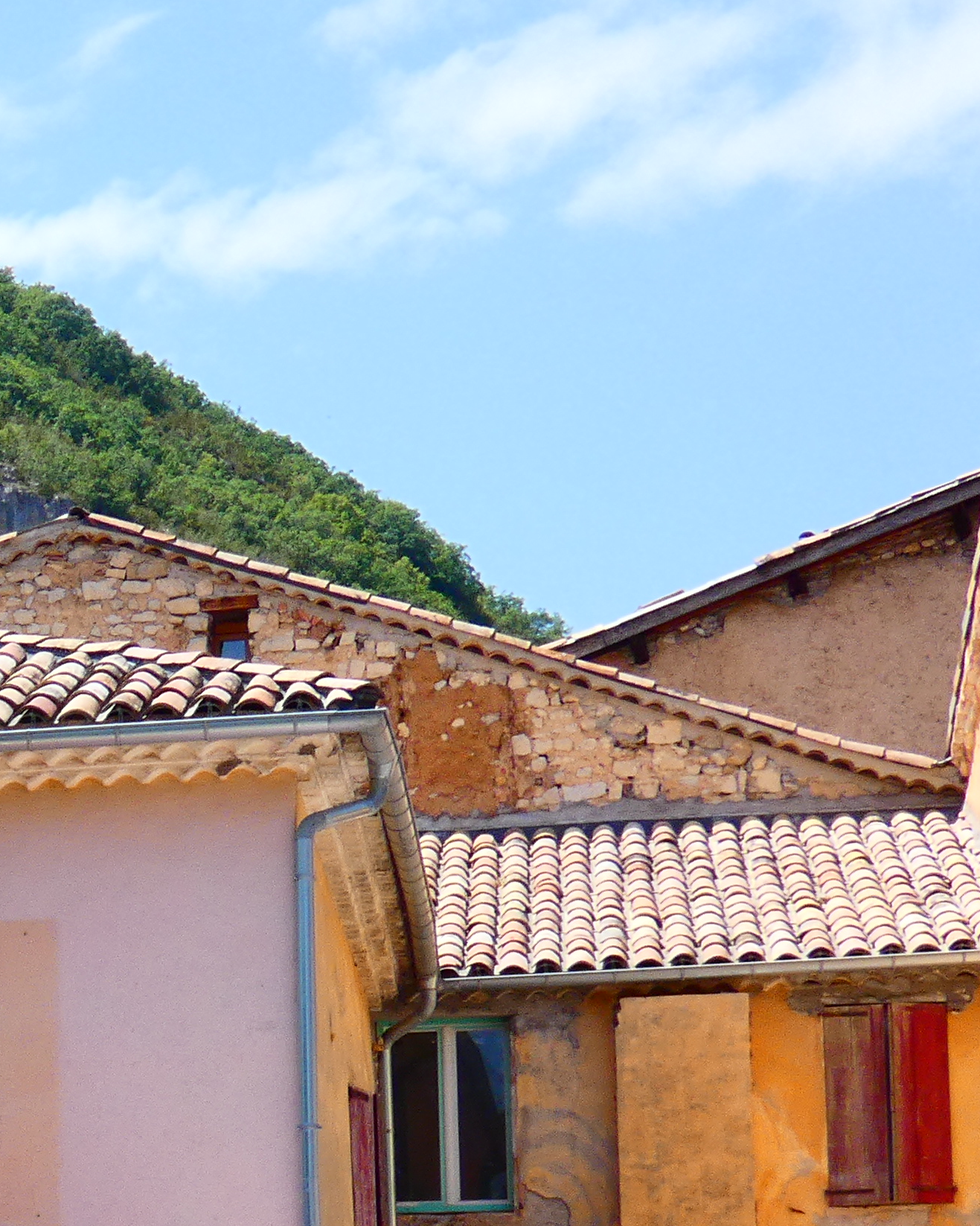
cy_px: 1181
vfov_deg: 15.9
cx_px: -712
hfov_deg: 12.0
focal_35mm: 119
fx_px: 4316
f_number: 4.5
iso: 80
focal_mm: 7.3
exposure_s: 1/400
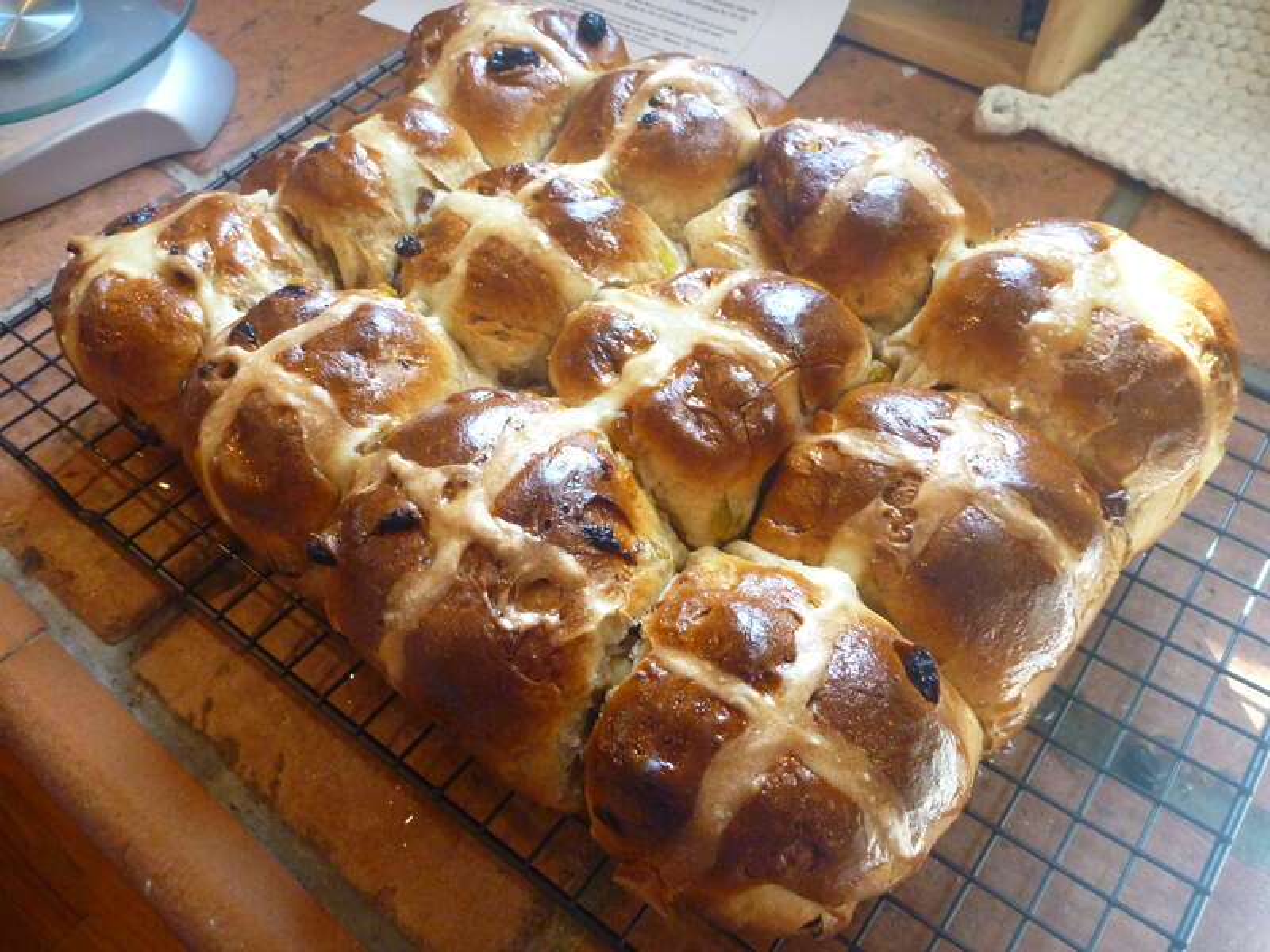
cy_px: 476
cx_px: 635
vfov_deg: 49.7
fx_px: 1027
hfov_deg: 63.4
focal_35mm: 28
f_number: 3.3
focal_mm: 4.9
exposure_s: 1/30
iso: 400
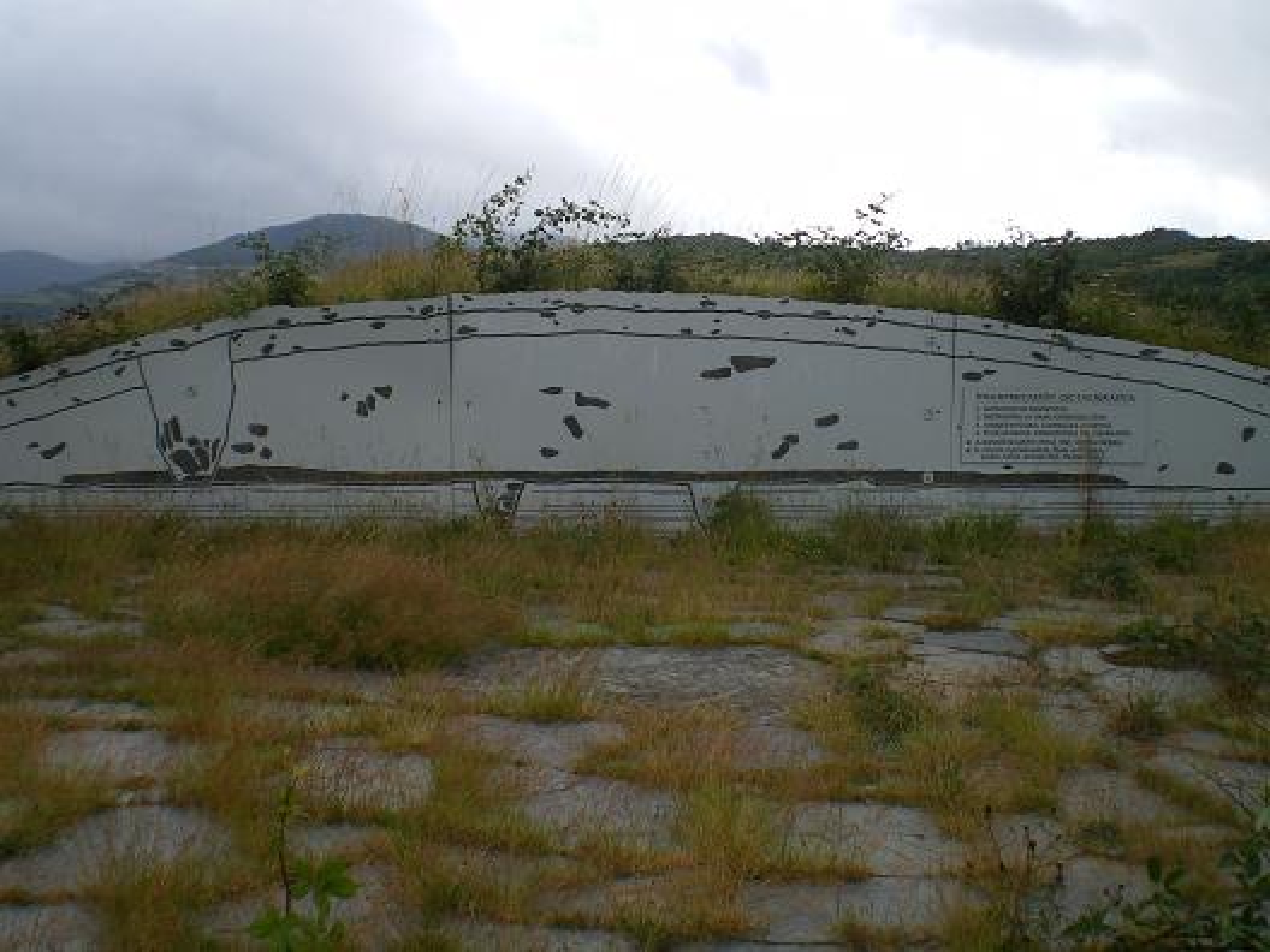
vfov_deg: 37.7
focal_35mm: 38
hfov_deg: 49.0
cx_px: 635
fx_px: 1394
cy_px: 476
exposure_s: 1/320
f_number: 4.6
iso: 64
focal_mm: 6.3
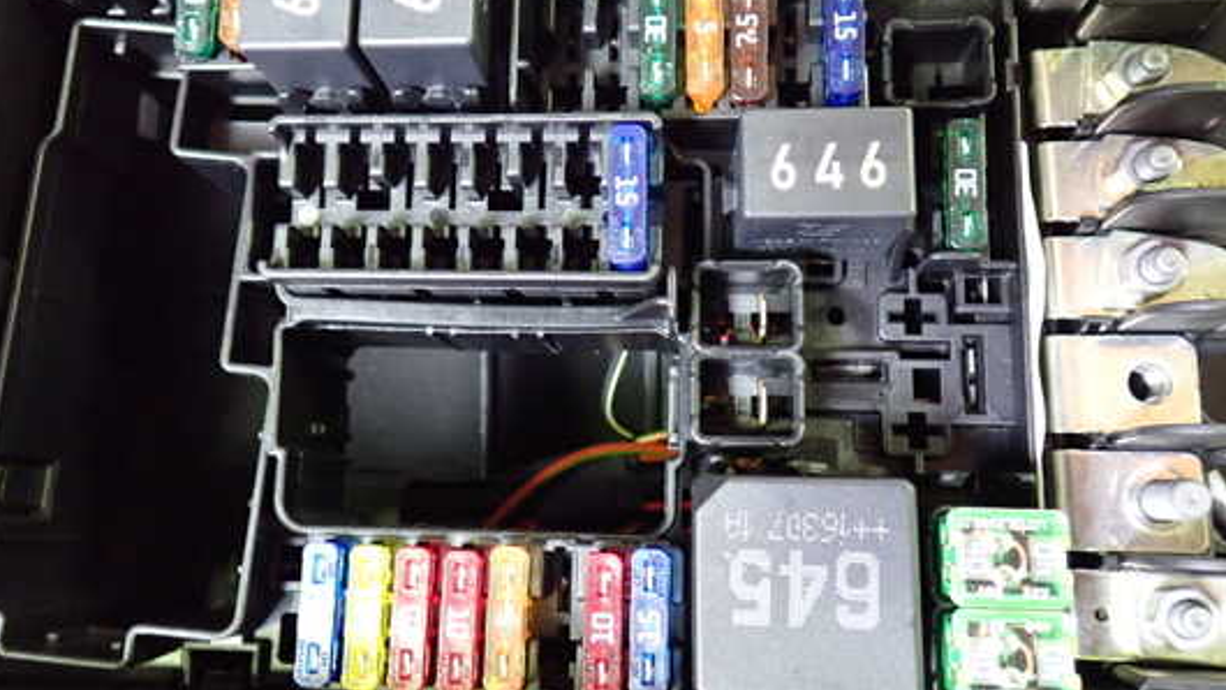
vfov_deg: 31.9
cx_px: 534
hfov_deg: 53.9
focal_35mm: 37
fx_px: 1203
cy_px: 287
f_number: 2.3
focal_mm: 5.4
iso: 800
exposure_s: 1/30
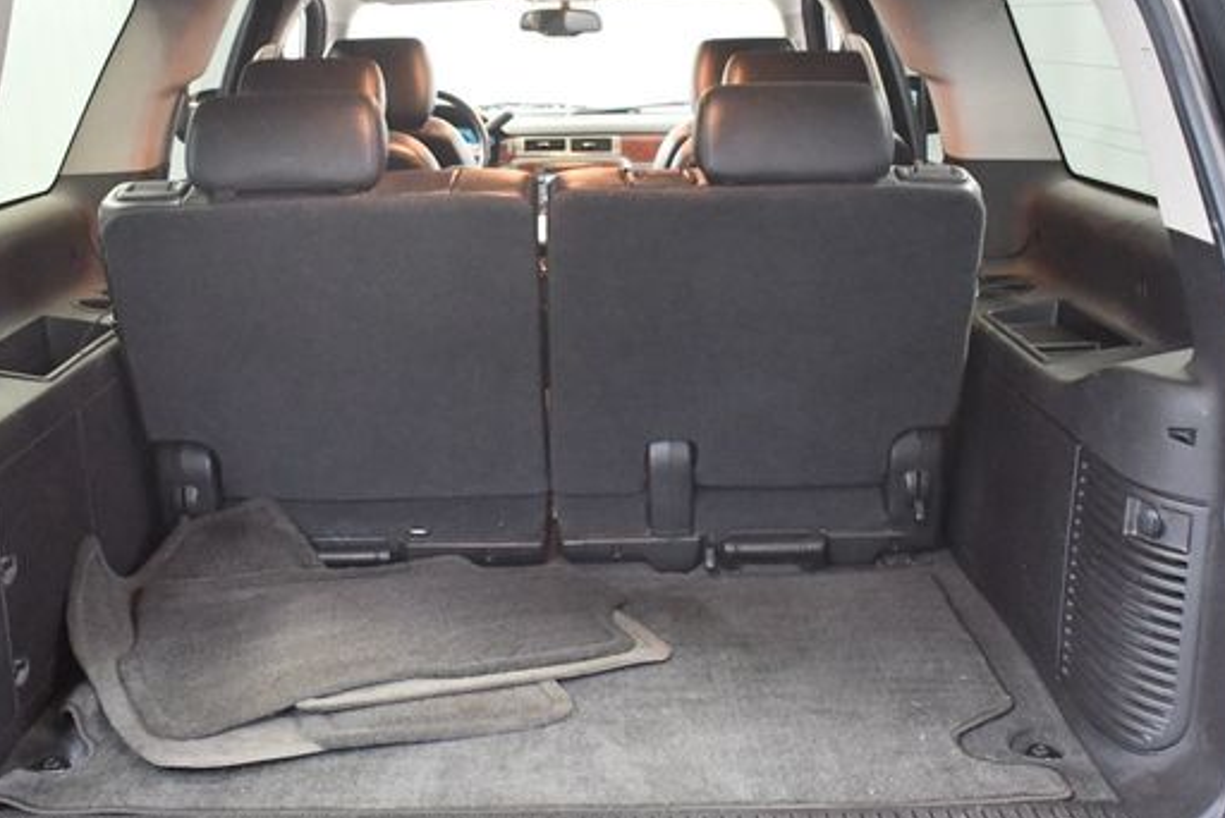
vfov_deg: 29.9
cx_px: 567
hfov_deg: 43.6
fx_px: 1532
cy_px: 426
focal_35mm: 45
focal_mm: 18
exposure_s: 1/60
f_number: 3.5
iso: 5600
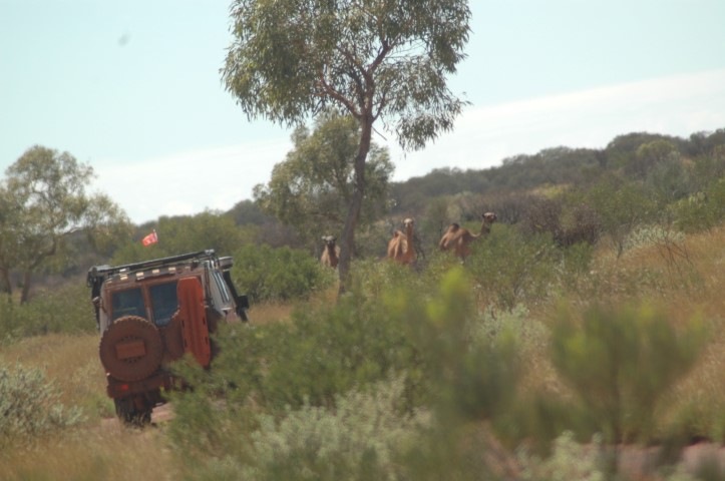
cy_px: 240
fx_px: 9050
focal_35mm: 450
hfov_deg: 4.6
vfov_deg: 3.0
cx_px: 362
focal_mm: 300
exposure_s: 1/500
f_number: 7.1
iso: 200
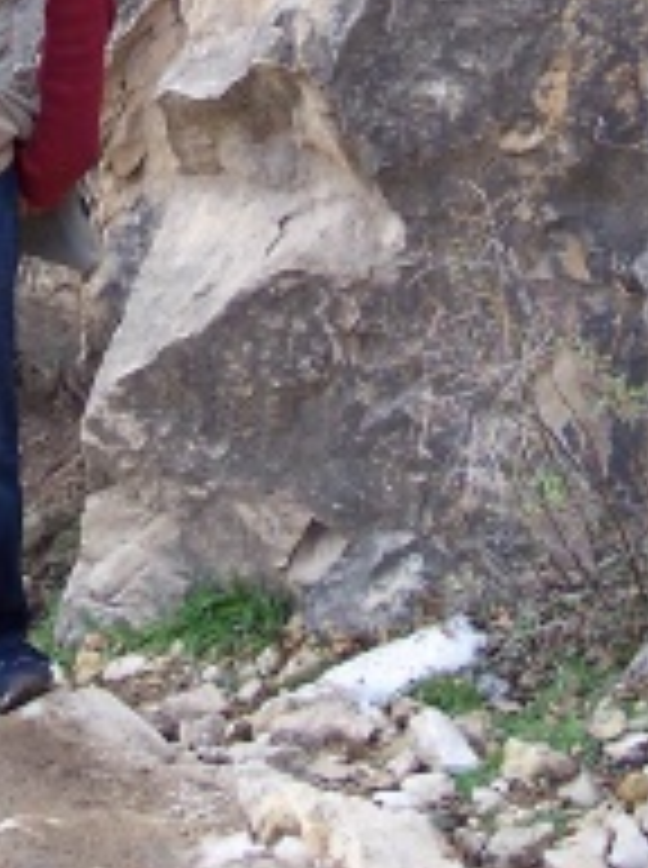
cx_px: 124
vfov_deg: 14.8
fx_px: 3155
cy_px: -351
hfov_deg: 11.7
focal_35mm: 126
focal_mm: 8
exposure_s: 1/250
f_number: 2.8
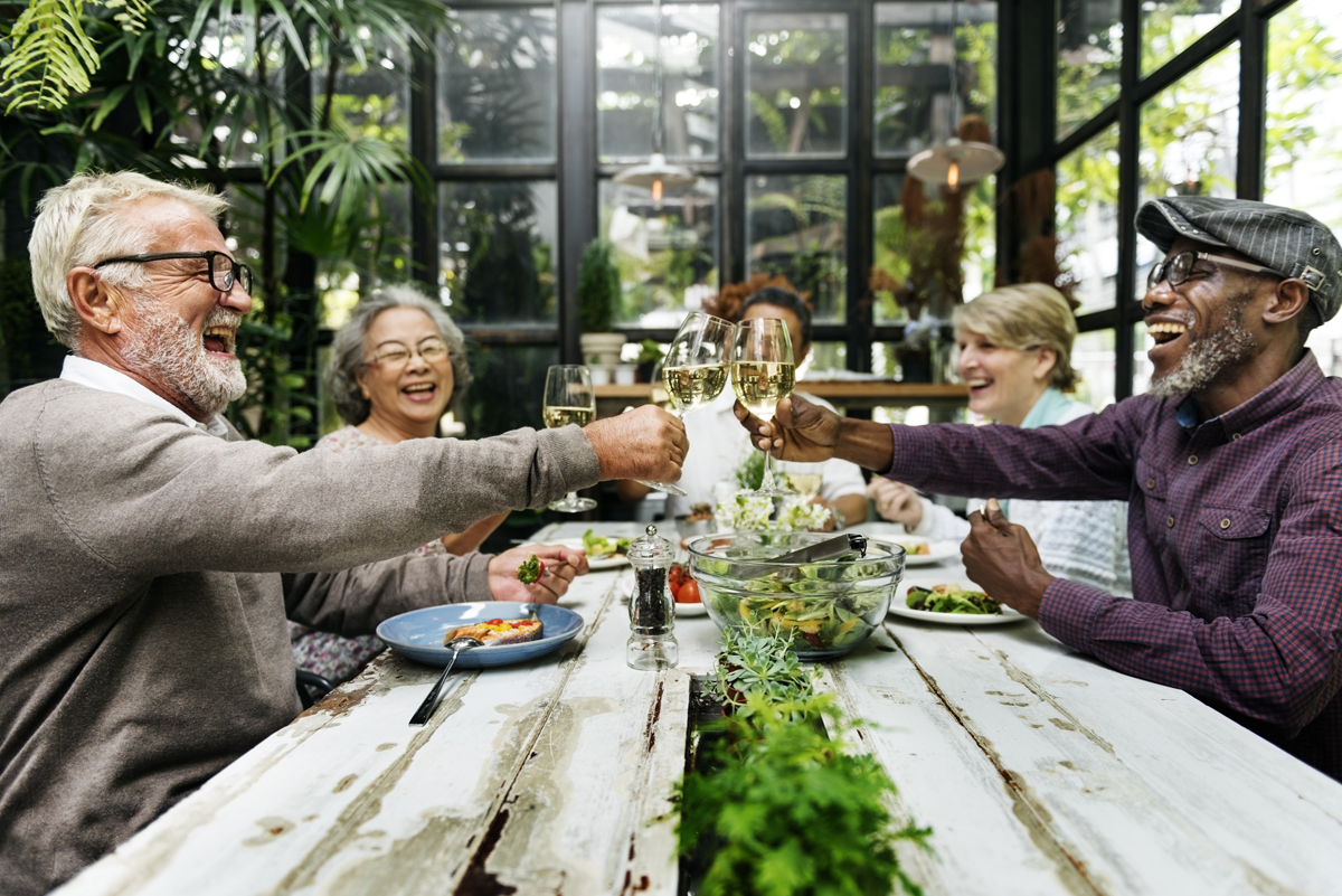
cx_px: 671
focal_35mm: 26
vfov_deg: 49.6
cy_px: 448
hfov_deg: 69.4
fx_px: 970
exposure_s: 1/125
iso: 200
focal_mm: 26
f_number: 2.8
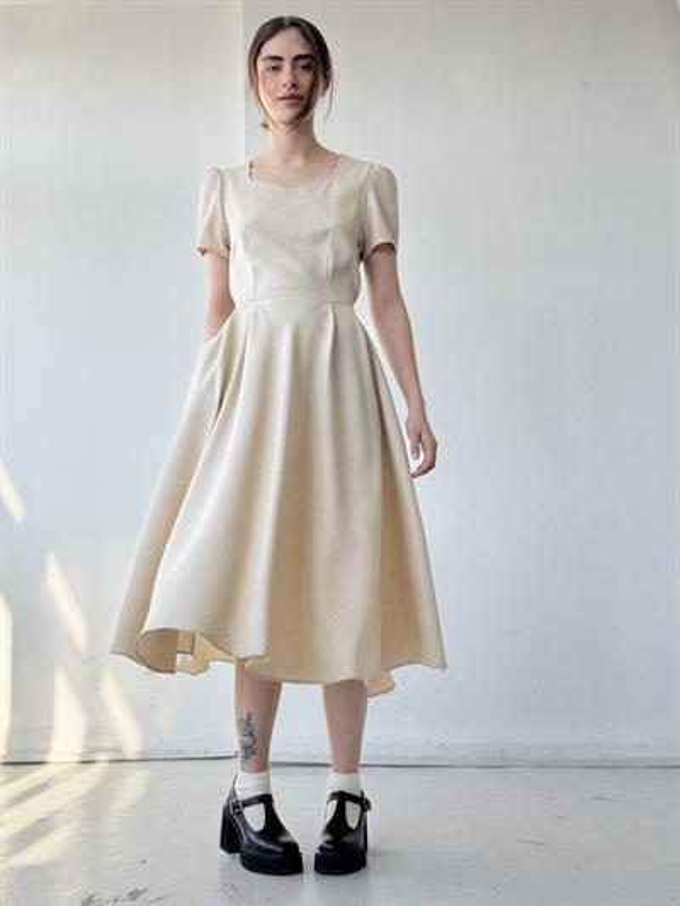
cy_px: 453
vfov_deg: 39.6
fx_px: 1257
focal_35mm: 48
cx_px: 340
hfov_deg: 30.3
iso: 64
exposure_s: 1/499
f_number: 1.78
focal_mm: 6.76
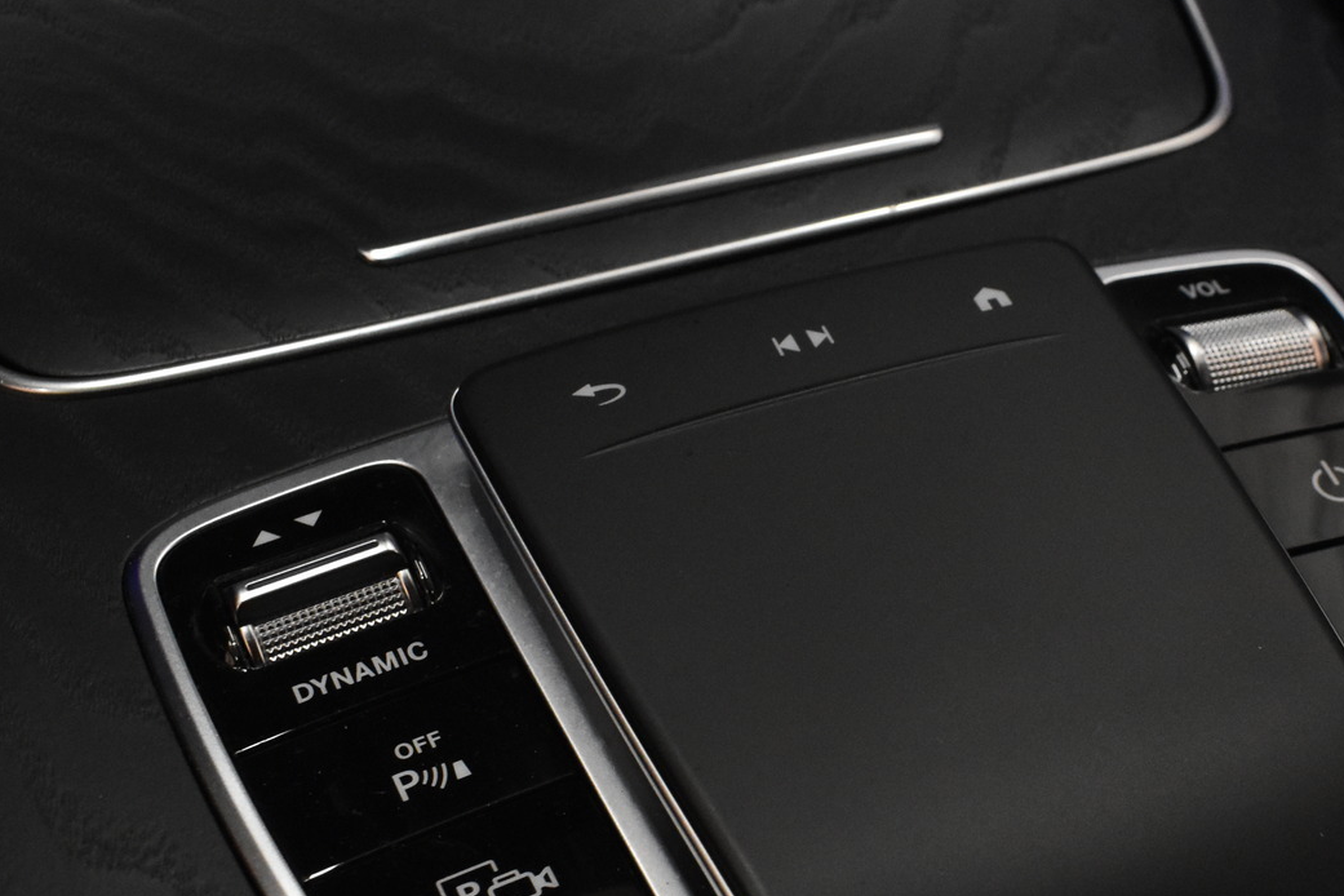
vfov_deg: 24.0
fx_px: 2091
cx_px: 1012
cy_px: 616
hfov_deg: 34.9
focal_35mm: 56
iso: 3200
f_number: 10
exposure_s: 1/80
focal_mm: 24
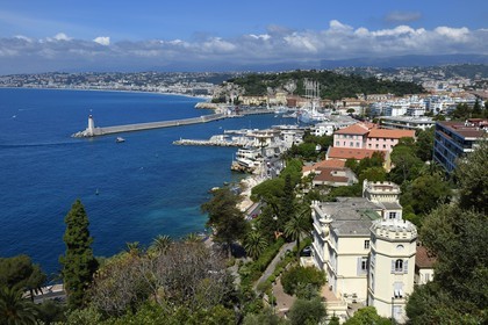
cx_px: 244
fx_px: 461
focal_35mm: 34
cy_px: 162
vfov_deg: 38.9
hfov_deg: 55.8
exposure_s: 1/320
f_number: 13
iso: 200
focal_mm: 34
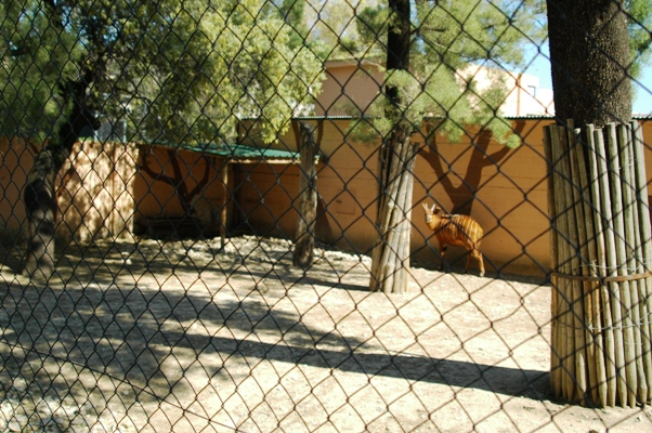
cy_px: 216
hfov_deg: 46.4
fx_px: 760
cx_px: 326
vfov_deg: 31.8
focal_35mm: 42
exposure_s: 1/1000
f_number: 5
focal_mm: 28
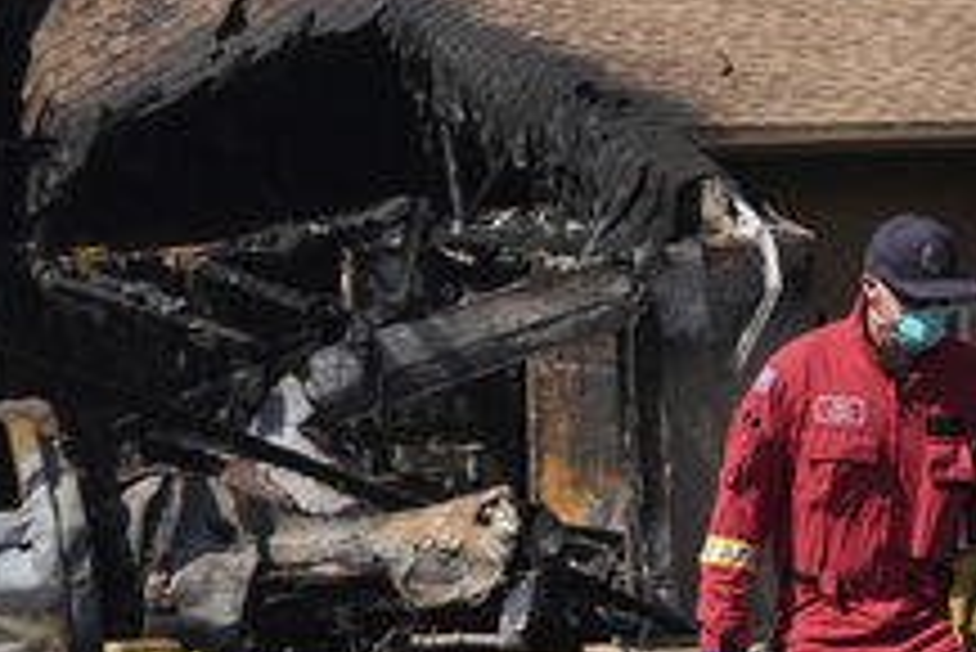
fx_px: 7297
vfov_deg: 5.1
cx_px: 405
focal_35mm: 269
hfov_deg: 7.7
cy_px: 506
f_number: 8
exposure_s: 1/1000
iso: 400
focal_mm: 114
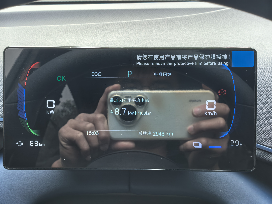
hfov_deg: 35.5
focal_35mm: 54
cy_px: 102
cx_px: 136
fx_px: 424
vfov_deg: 27.0
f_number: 4
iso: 100
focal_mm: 6.98
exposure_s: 1/100
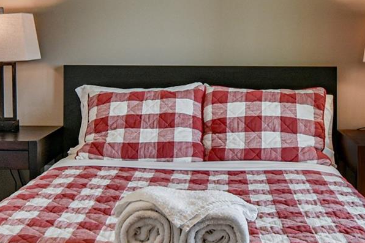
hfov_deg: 36.2
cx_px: 165
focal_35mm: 55
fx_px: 557
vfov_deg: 24.1
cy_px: 36
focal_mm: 16
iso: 1600
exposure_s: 1/200
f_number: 8
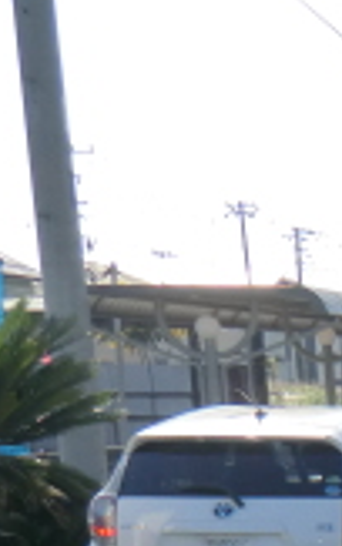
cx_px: 915
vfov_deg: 18.9
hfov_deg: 10.5
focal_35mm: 100
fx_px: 1490
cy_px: 750
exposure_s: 1/125
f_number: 7.5
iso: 64
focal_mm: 4.3
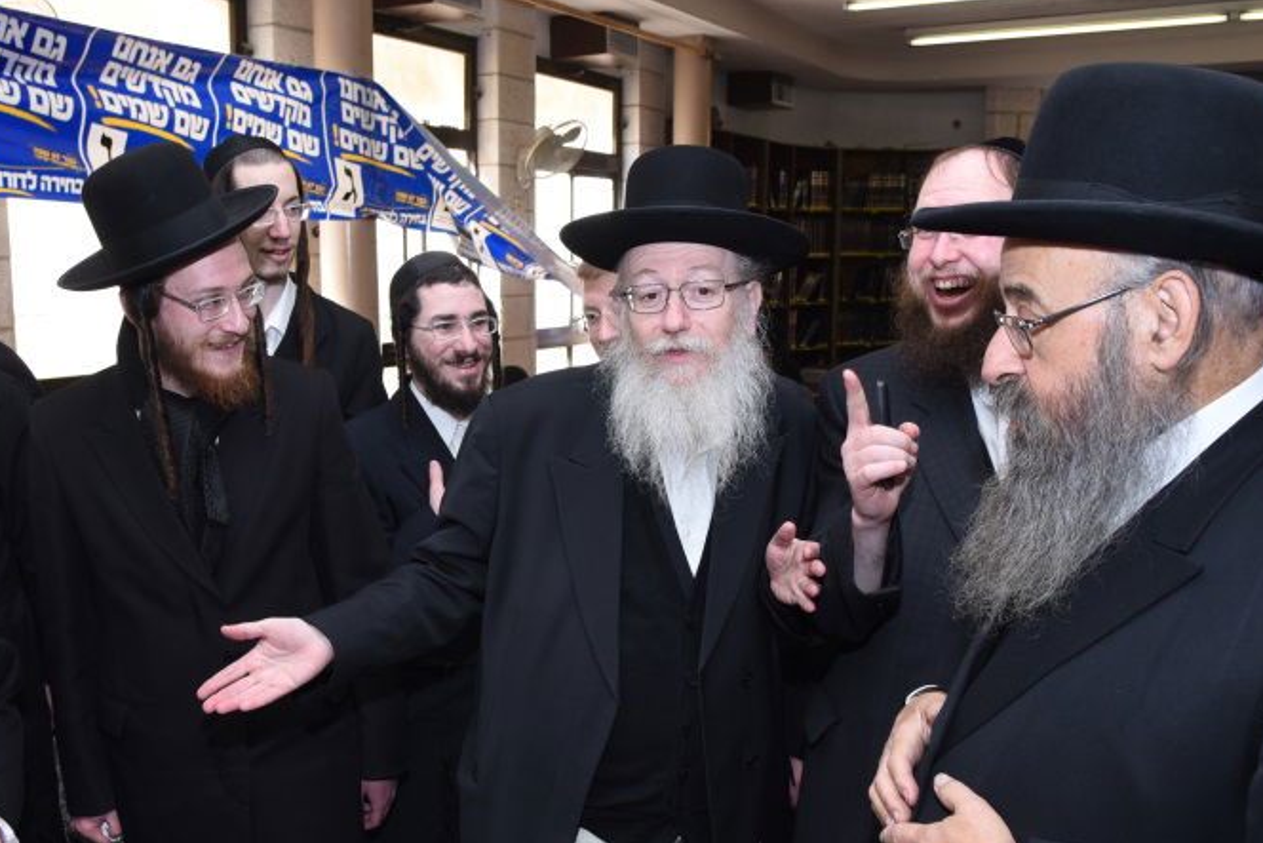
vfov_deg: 35.6
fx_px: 1298
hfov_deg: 51.6
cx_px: 523
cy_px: 553
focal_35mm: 37
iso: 800
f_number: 6.3
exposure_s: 1/160
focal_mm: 24
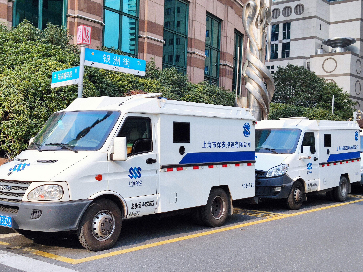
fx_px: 461
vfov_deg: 32.9
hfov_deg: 42.9
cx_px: 182
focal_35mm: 44
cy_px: 136
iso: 112
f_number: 1.75
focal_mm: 4.75
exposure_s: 1/1085
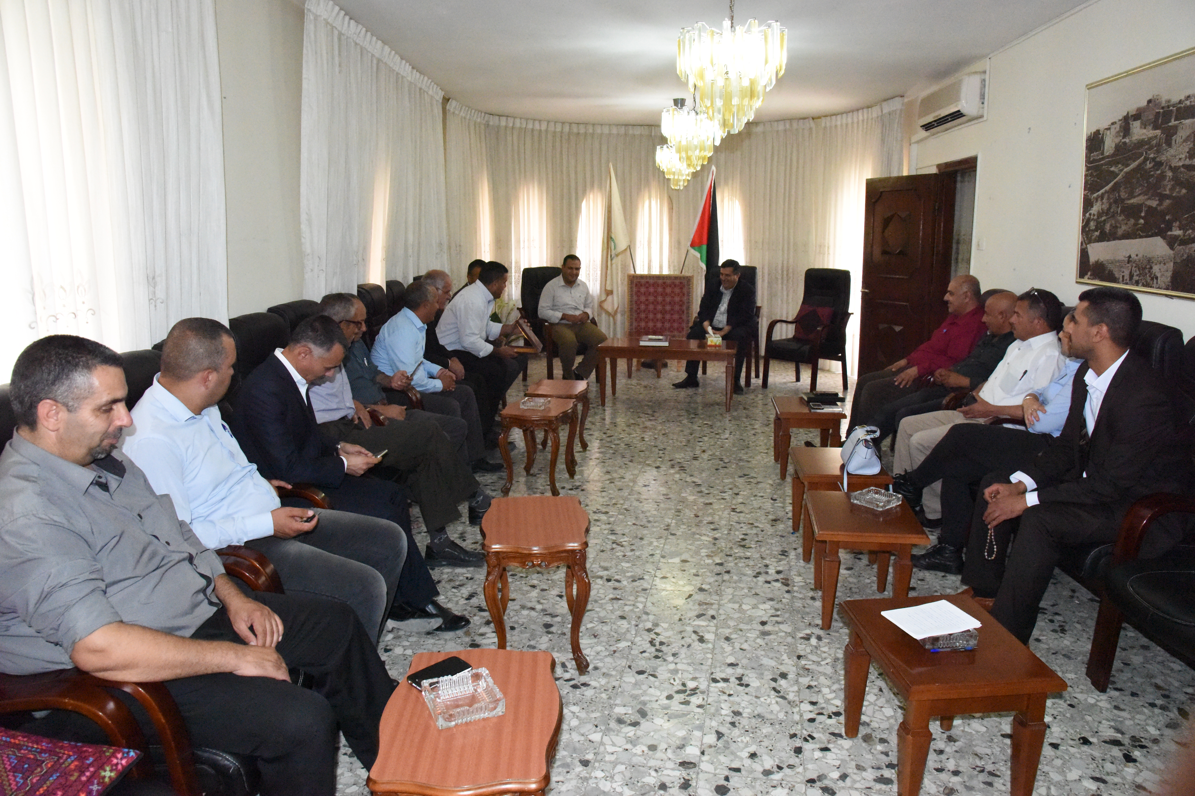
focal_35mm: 24
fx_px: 797
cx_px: 598
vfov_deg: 53.1
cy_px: 398
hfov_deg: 73.7
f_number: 10
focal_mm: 24
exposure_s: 1/250
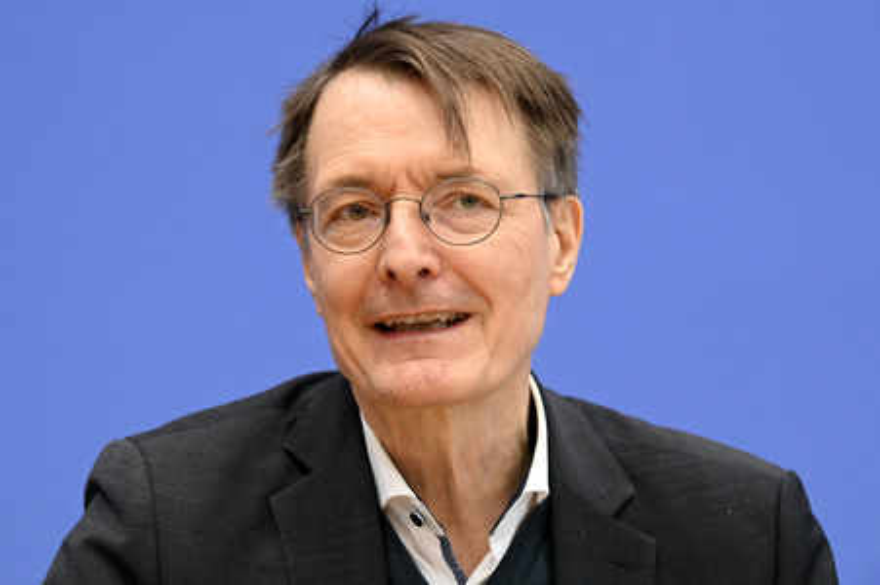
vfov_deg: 7.8
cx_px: 440
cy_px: 292
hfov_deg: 11.8
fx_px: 4275
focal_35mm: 175
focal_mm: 175
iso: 5000
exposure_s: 1/500
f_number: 5.6
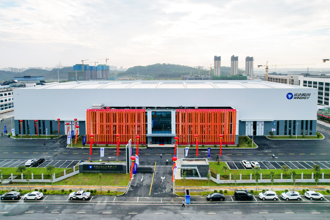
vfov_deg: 57.2
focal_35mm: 22
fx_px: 202
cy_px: 110
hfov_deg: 78.6
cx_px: 165
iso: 100
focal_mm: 8.38
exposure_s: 1/320
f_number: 2.8
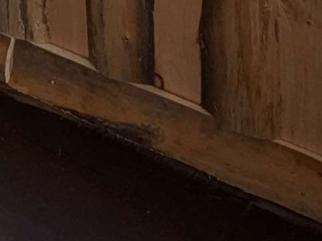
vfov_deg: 12.1
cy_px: -415
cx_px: 49
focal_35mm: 83
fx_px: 772
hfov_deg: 23.1
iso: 47
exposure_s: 1/756
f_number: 2.2
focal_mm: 1.95
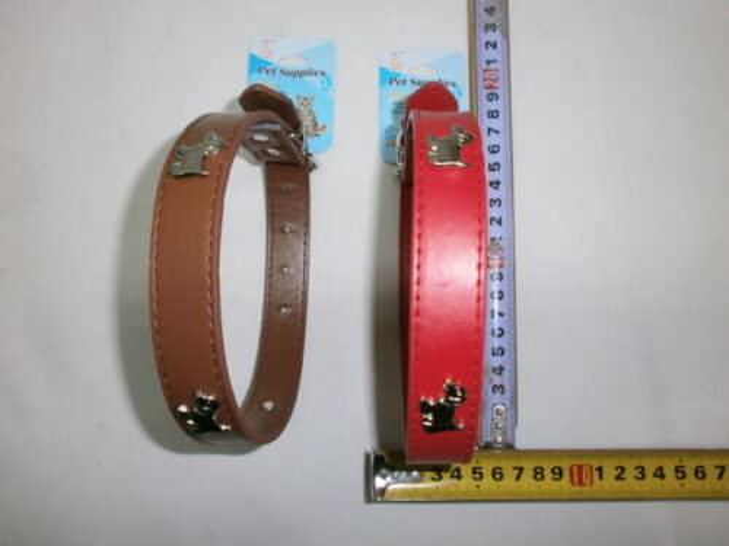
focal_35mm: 27
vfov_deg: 51.4
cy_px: 273
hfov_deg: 65.3
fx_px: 569
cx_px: 364
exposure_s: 1/30
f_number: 2.9
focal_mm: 4.8
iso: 125
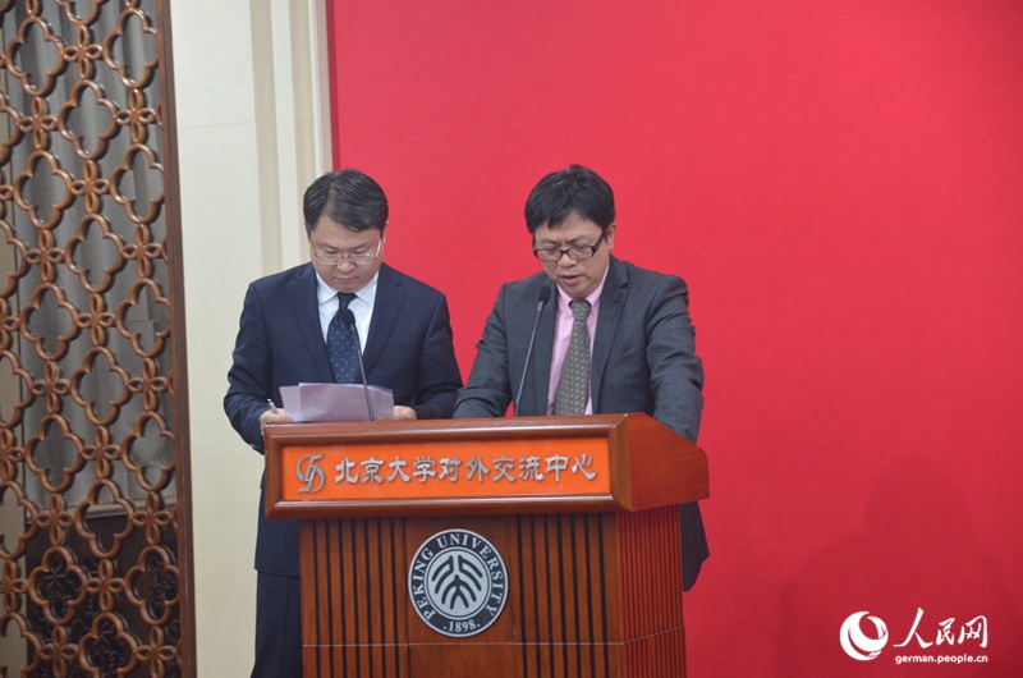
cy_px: 339
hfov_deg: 15.2
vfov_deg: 10.1
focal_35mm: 135
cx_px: 512
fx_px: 3829
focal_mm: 90
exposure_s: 1/10
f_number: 5.3
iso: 1600
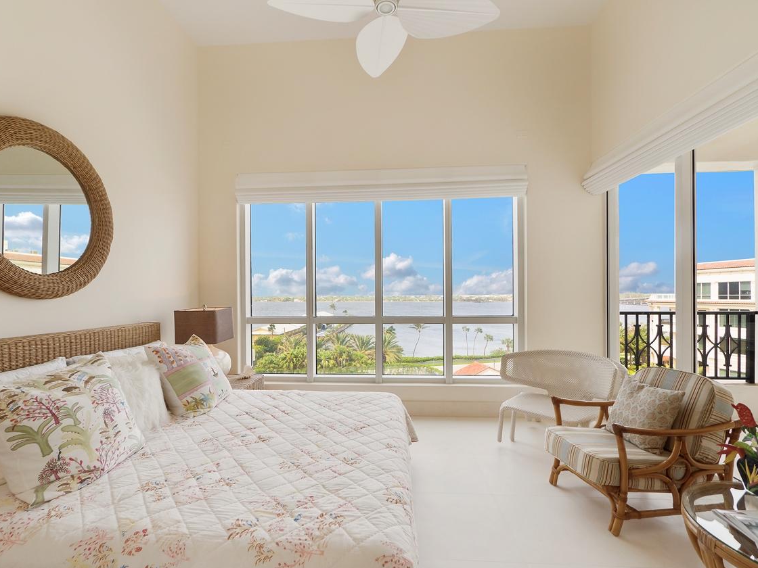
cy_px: 302
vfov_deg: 78.0
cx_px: 370
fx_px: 350
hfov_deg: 94.5
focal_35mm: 16
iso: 200
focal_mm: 7
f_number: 5.6
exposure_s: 1/200
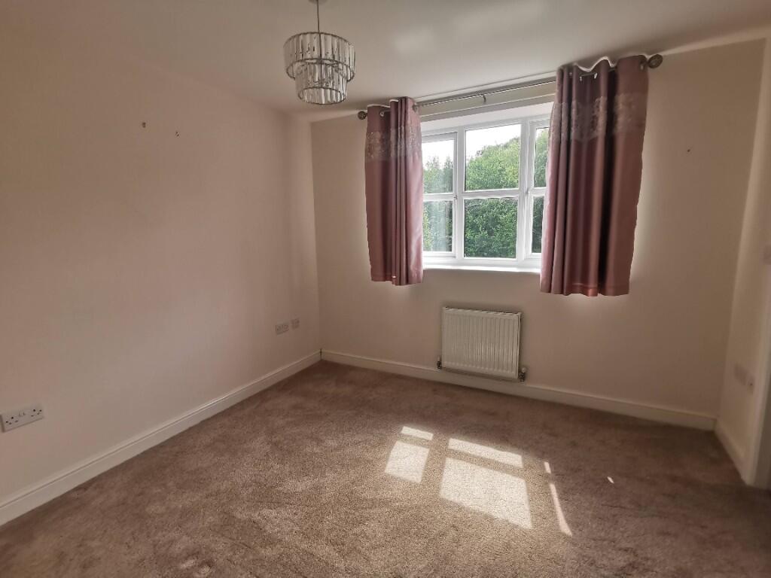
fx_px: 379
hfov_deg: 91.0
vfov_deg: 74.7
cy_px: 289
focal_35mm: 17
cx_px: 386
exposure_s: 1/151
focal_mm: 2.26
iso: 50
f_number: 2.2
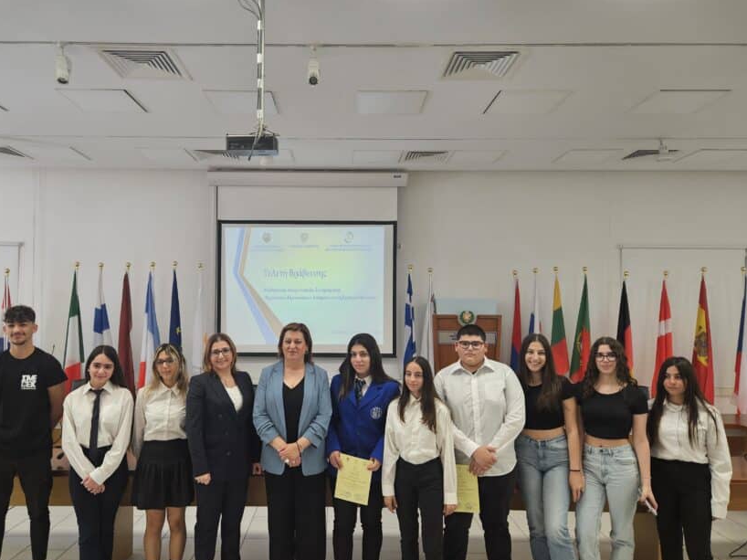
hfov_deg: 65.1
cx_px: 331
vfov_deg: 51.3
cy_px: 296
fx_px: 582
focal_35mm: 27
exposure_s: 1/120
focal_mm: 5.4
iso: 100
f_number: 1.8
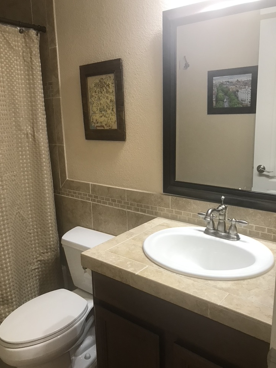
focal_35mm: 29
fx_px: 308
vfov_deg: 61.6
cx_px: 134
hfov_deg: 48.2
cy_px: 189
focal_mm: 3.99
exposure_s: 1/30
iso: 32
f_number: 1.8
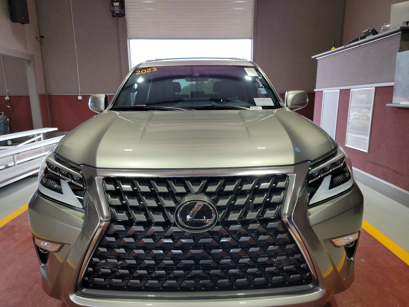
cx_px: 204
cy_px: 154
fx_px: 284
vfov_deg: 56.8
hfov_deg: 71.6
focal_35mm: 24
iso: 190
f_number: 1.8
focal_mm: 6.7
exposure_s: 1/59
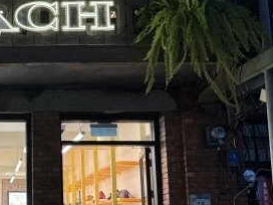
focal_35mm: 53
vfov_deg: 27.1
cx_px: -16
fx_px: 418
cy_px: 157
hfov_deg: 32.5
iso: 125
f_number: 1.78
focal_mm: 6.76
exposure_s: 1/121
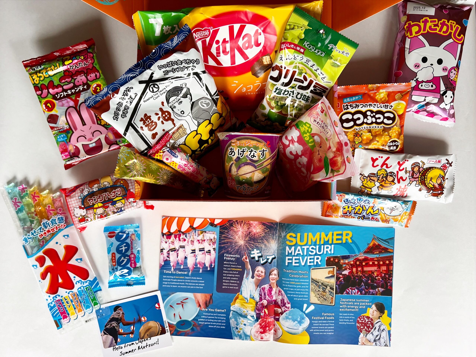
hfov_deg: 67.3
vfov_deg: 53.1
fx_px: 358
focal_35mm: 26
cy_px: 178
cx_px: 238
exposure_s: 1/121
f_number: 1.5
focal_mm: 5.7
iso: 125
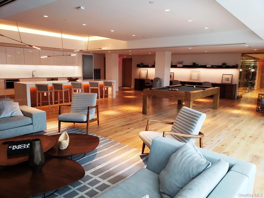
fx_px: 198
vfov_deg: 53.1
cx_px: 132
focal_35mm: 26
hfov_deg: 67.3
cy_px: 99
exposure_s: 1/60
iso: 250
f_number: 2.4
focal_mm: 4.3
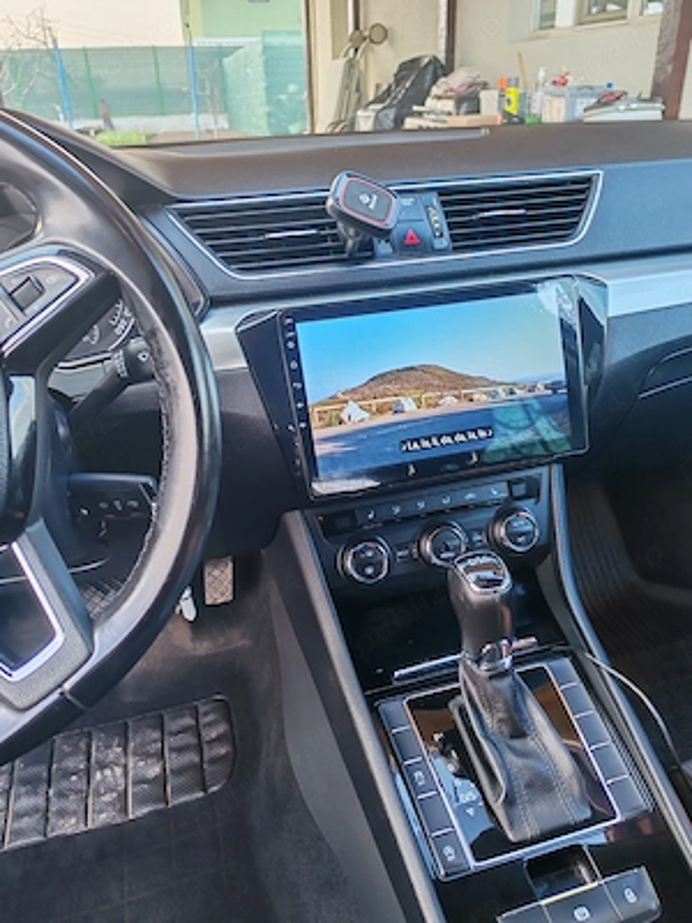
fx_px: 720
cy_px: 462
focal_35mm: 27
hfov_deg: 51.4
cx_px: 346
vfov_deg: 65.3
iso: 640
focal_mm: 6.12
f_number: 1.9
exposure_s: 1/100
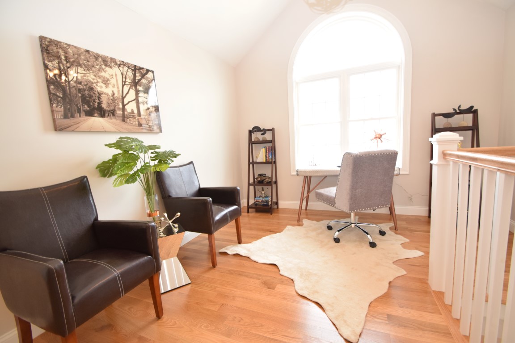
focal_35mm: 15
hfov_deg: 100.4
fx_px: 215
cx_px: 258
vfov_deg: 77.3
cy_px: 172
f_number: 5
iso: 800
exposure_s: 1/100
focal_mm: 10
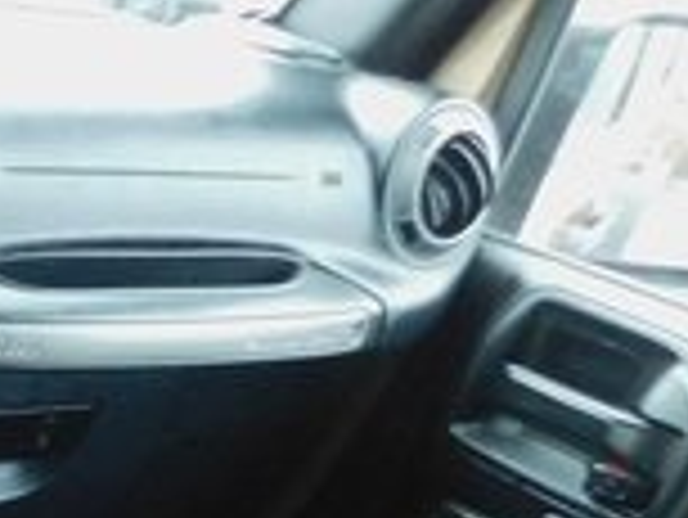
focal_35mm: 96
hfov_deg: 16.4
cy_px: 788
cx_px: -630
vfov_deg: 14.4
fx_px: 1910
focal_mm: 4
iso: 400
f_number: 3
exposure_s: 1/30
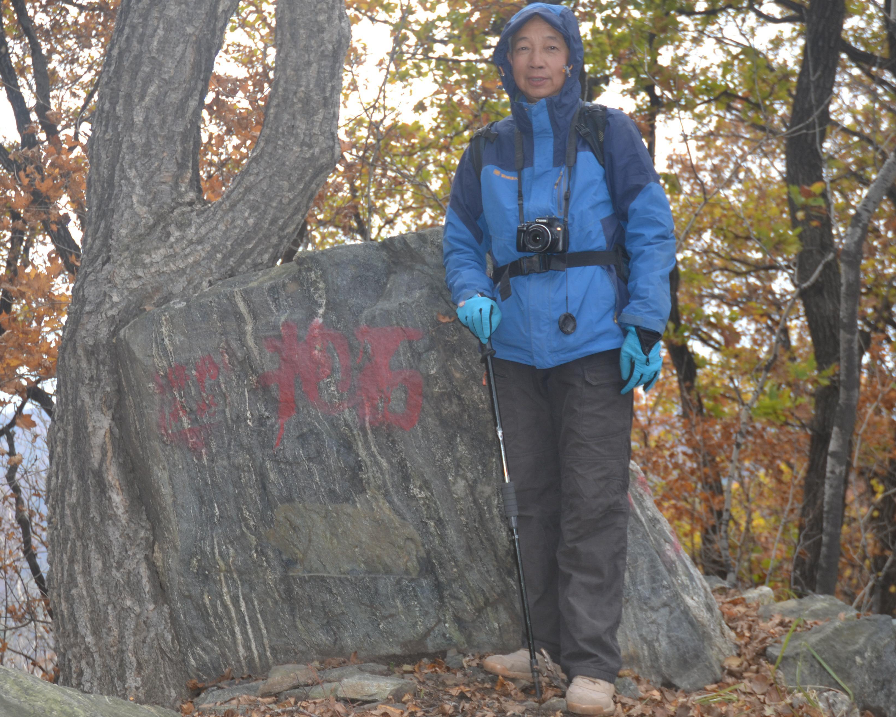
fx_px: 1423
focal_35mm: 54
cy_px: 338
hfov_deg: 34.9
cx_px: 403
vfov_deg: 28.3
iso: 125
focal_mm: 27
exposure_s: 1/125
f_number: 4
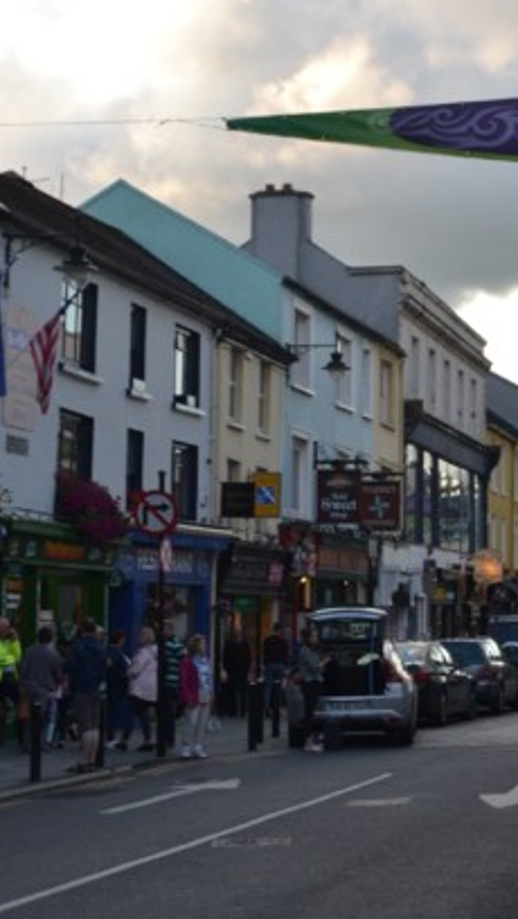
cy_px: 360
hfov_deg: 14.0
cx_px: 446
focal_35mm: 86
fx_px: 2095
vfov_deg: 24.7
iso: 100
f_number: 5.6
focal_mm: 31
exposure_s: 1/125
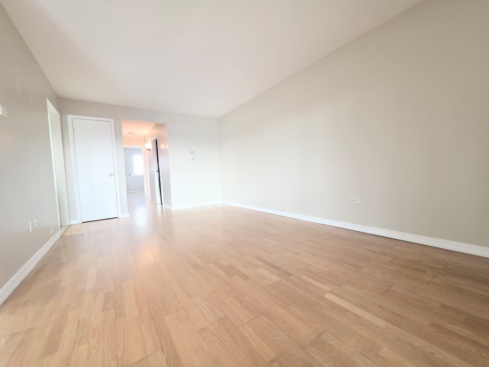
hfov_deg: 106.2
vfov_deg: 89.9
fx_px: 184
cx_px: 244
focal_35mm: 13
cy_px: 184
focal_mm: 2.2
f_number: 1.9
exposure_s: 1/60
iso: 160
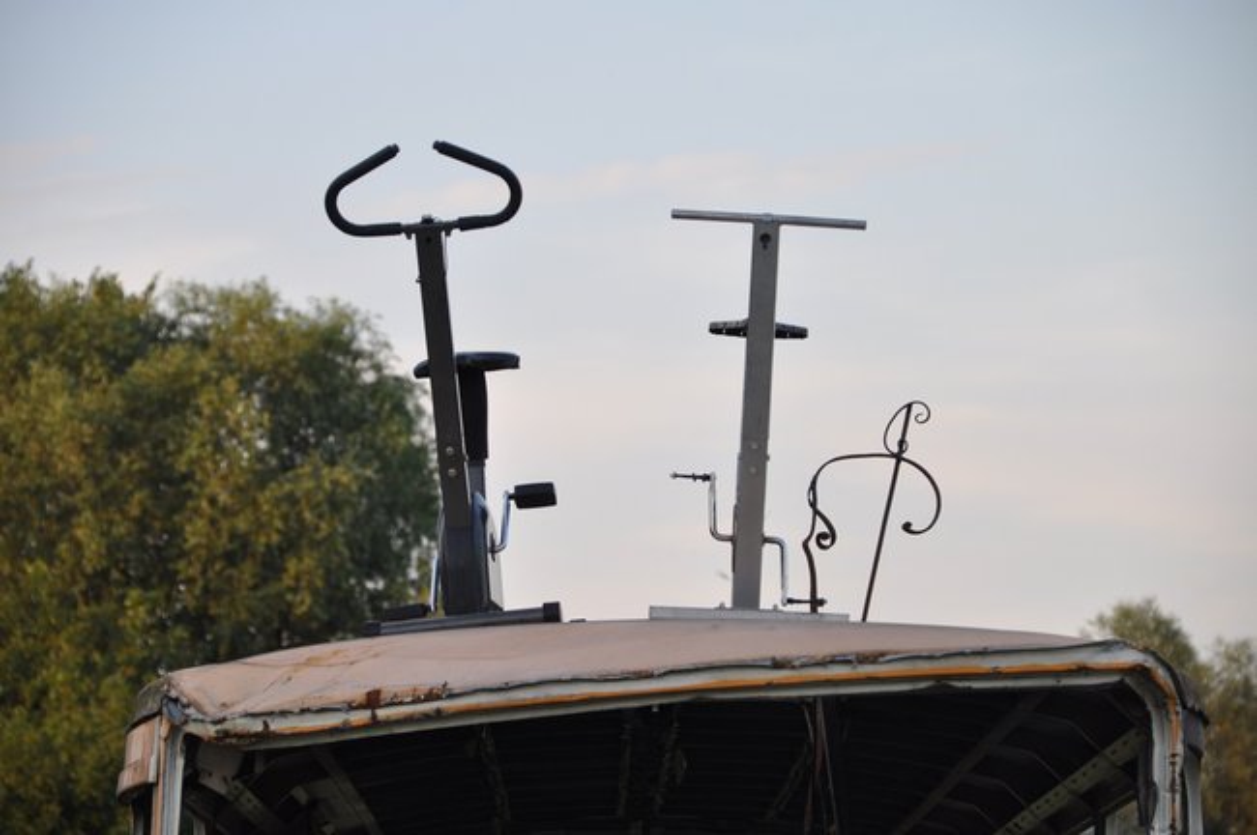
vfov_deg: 6.8
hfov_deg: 10.2
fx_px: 7063
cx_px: 628
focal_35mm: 202
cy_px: 418
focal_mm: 135
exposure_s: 1/320
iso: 400
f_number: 6
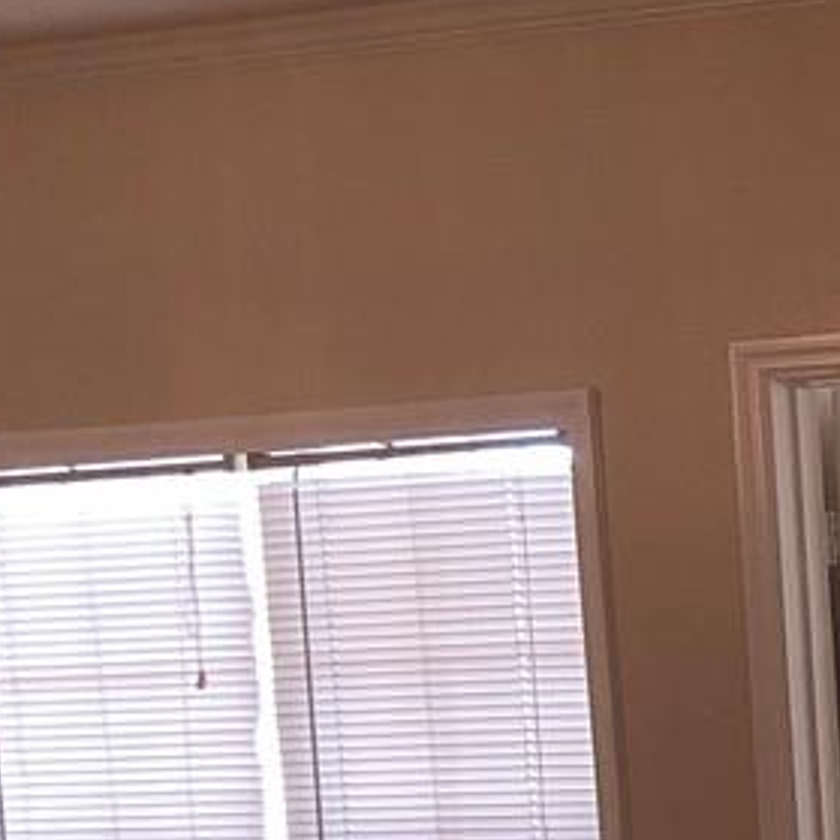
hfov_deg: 10.7
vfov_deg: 12.0
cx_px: 1933
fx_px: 3898
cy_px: 1066
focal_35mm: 142
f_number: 1.8
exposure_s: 1/30
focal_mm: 3.99
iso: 25
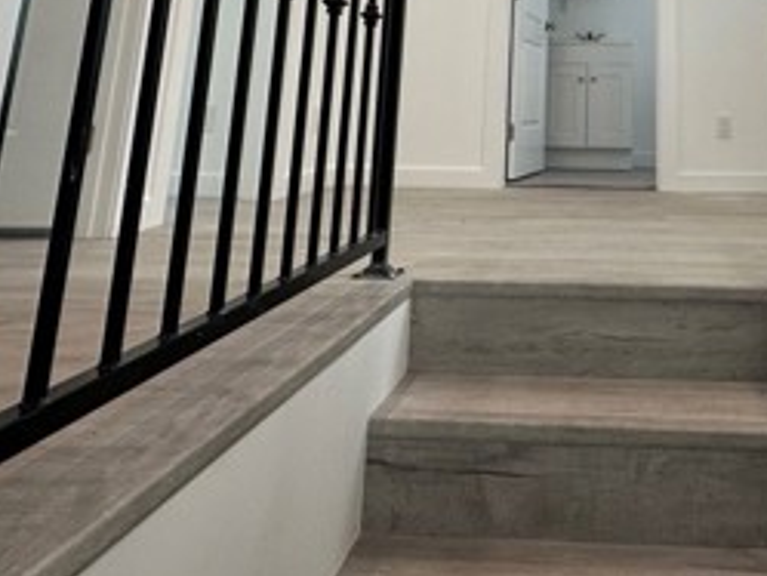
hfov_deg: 49.0
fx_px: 798
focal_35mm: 36
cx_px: 588
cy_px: -95
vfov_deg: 33.3
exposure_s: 1/120
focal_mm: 2.22
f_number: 2.2
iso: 80
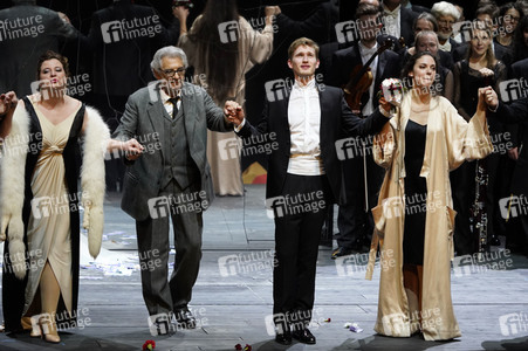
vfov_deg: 6.9
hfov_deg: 10.3
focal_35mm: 200
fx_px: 2931
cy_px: 176
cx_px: 264
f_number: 5.6
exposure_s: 1/250
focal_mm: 200
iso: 3200
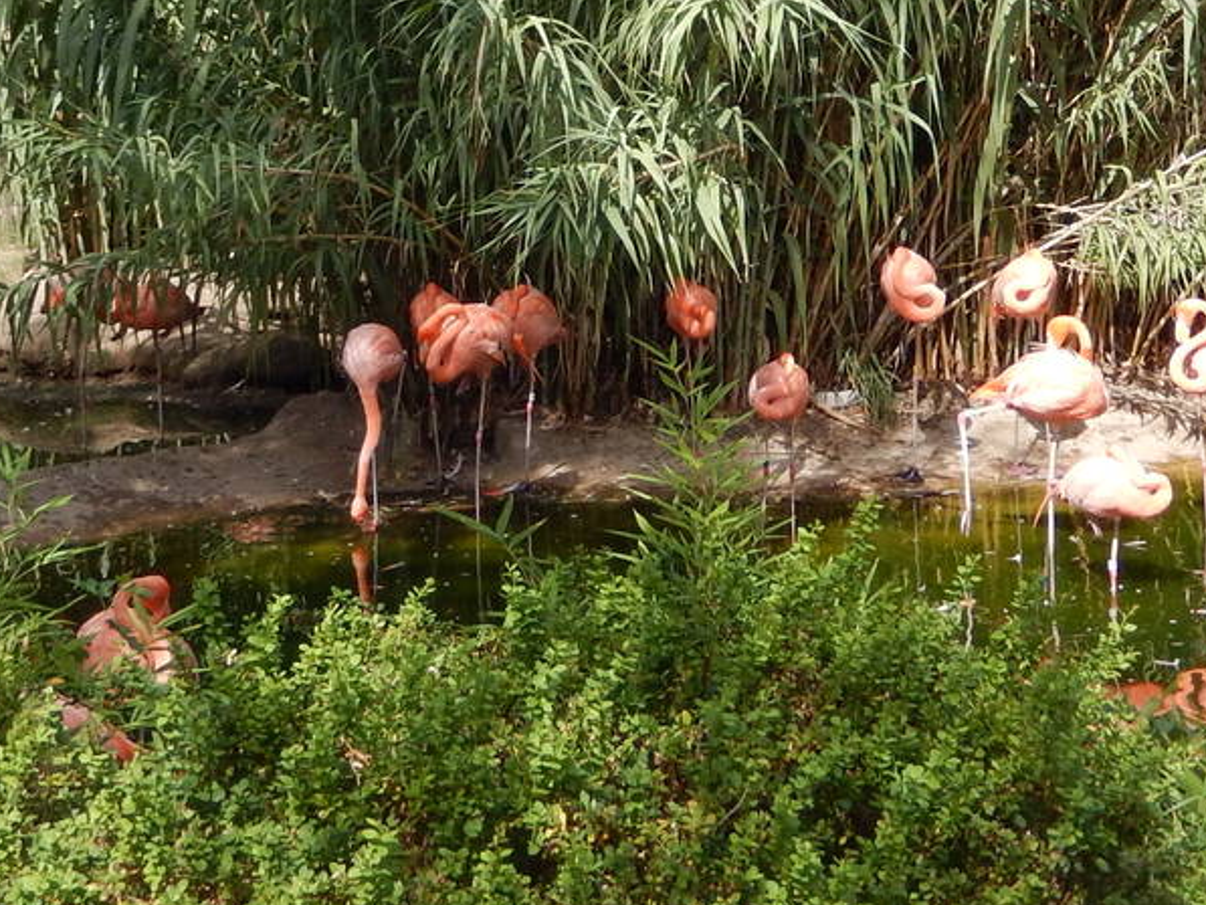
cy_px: -55
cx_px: 685
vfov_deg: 21.0
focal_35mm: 67
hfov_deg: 28.9
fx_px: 2335
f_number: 3.4
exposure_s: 1/500
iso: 125
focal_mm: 4.5
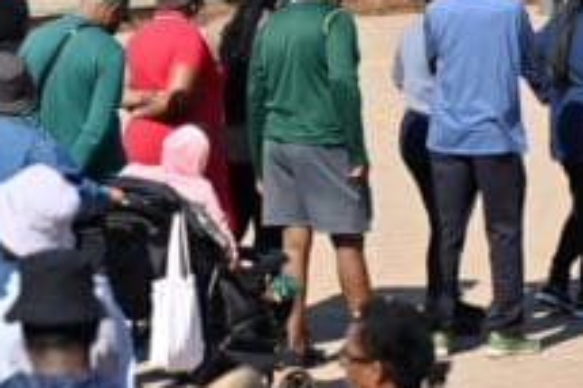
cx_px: 296
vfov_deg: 4.9
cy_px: 14
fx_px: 4515
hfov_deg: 7.4
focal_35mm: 279
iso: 100
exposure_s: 1/8000
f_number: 2.2
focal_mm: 50
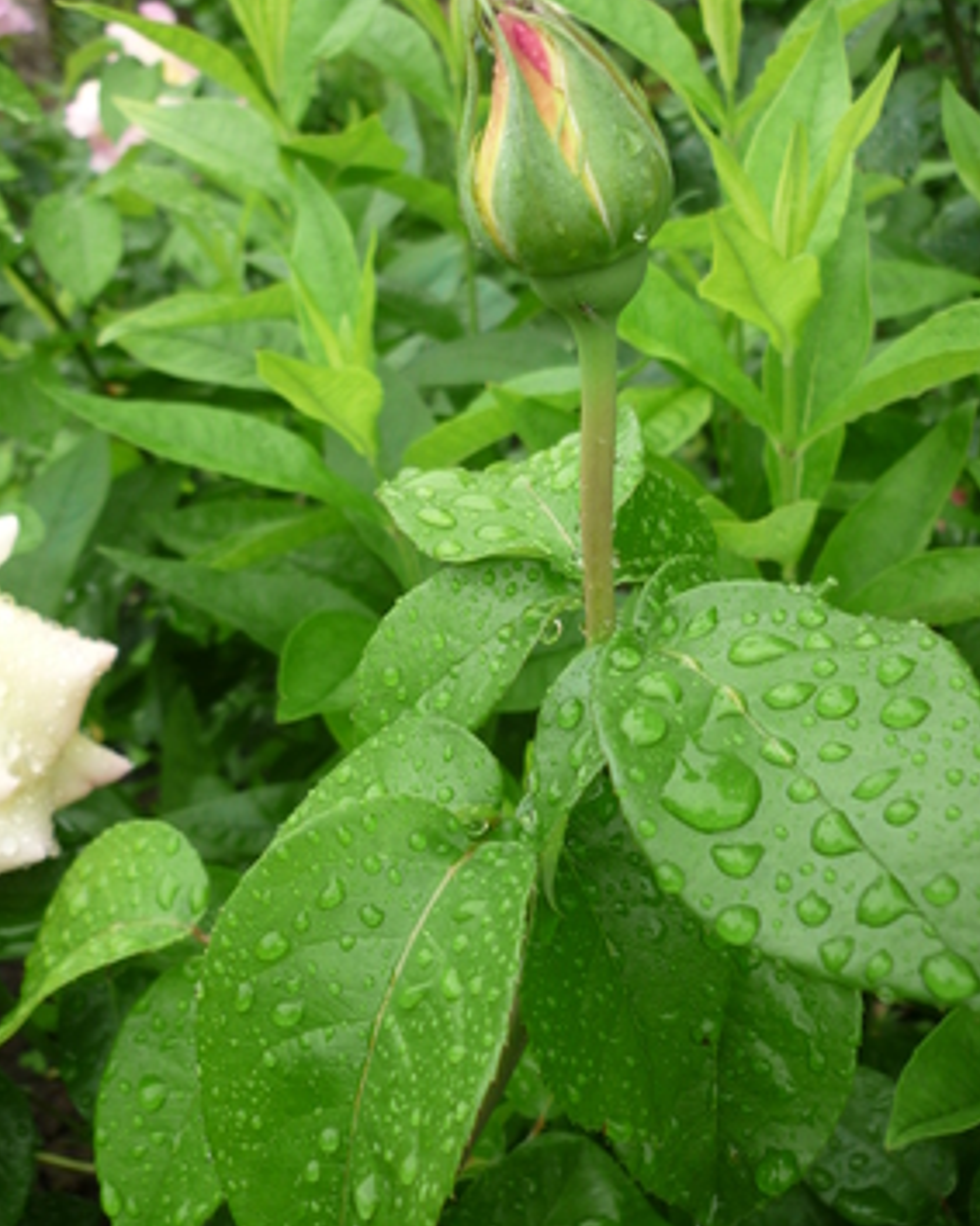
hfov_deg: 36.5
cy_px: 634
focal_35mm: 41
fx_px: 1487
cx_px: 523
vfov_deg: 44.8
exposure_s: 1/100
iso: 80
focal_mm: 5.5
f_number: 2.8
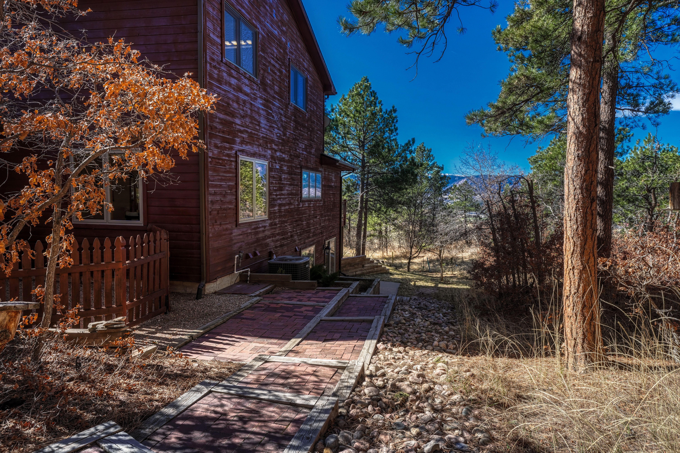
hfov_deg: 83.1
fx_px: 383
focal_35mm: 20
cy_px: 226
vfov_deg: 61.2
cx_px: 340
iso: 400
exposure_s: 1/2000
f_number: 8
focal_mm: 20.3
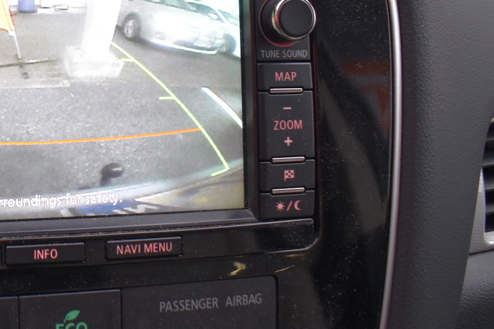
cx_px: -29
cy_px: 87
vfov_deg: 22.4
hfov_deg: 30.4
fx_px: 823
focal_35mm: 60
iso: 800
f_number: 4
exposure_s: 1/60
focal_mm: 18
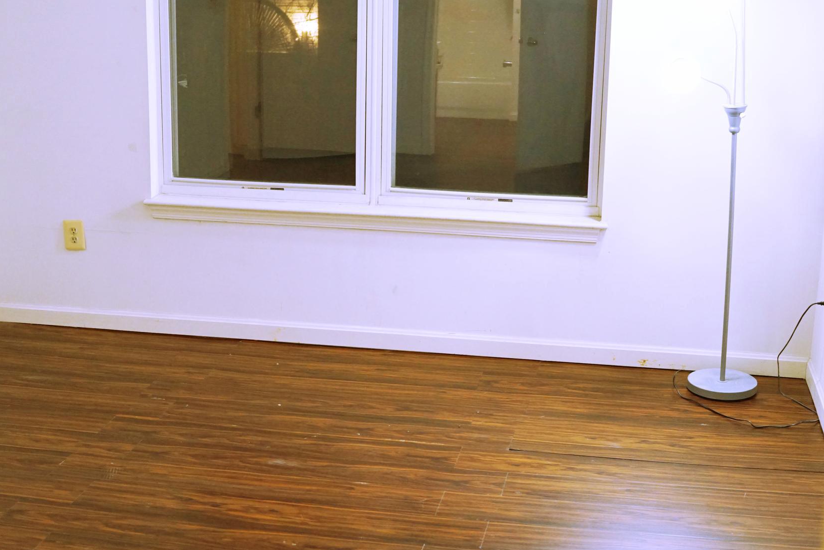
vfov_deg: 24.2
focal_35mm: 56
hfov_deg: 35.6
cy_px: 309
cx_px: 359
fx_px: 1282
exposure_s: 1/160
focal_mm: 30
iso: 1600
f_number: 3.5
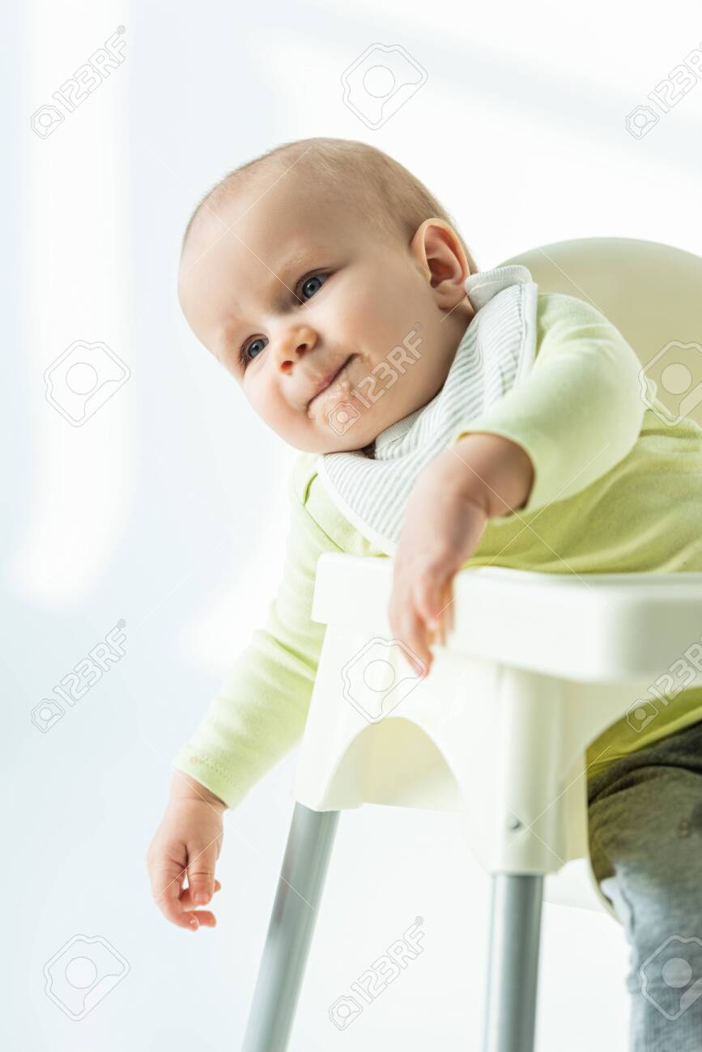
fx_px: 3947
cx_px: 351
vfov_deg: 15.2
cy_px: 526
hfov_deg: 10.2
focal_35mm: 135
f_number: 4
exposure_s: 1/320
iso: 250
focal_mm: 135
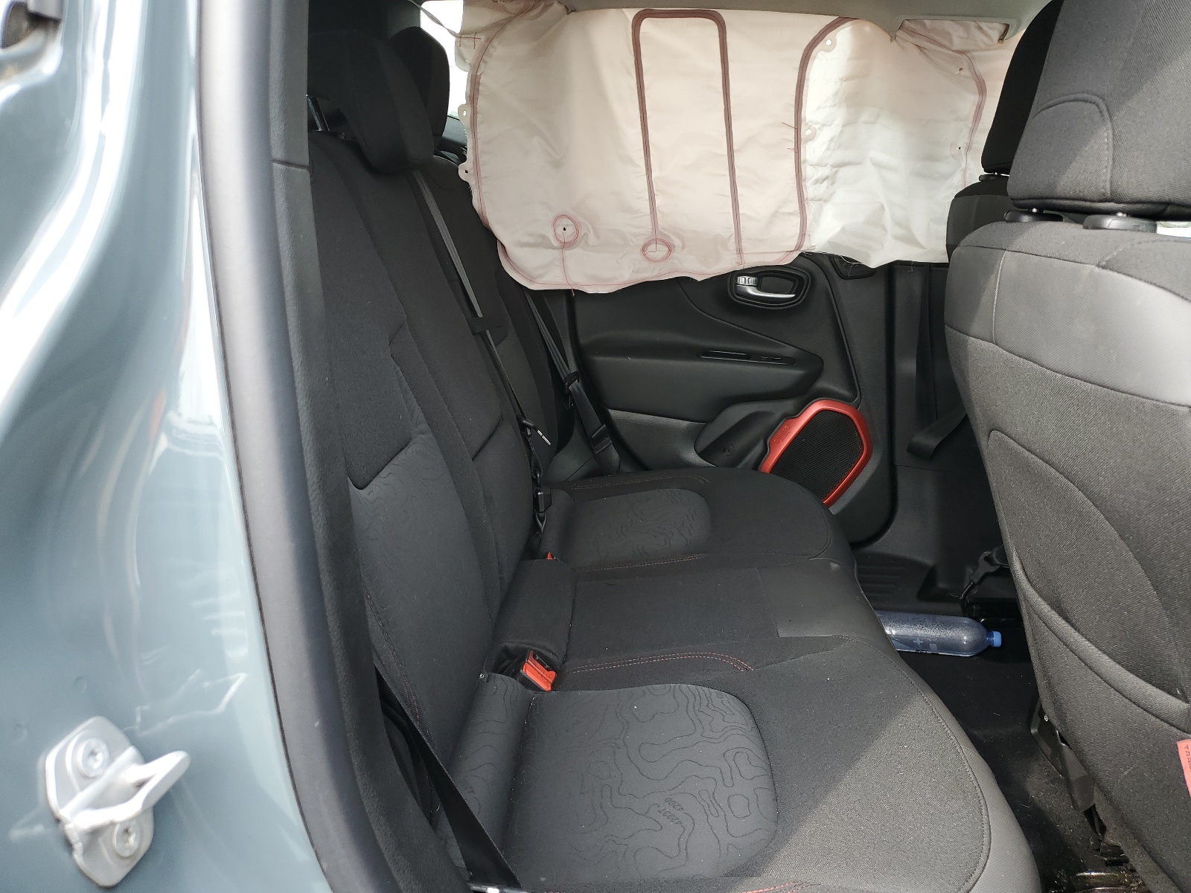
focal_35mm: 26
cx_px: 596
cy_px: 446
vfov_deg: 53.1
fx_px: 895
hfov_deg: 67.3
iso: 50
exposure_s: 1/122
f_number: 1.5
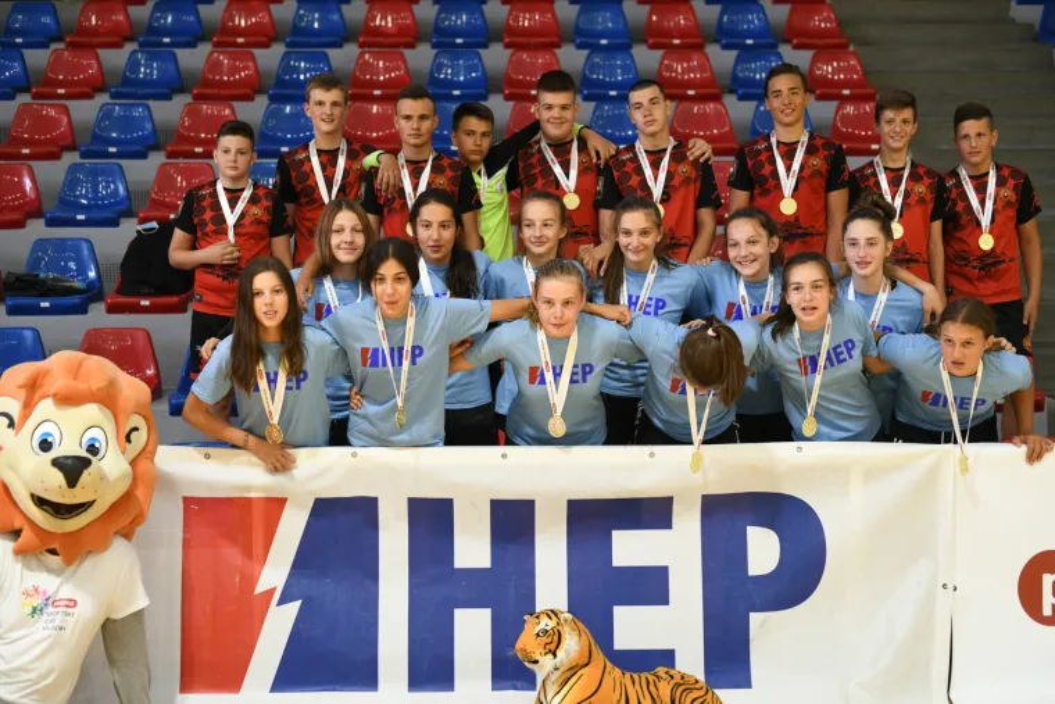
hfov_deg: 39.6
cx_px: 528
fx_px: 1465
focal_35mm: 50
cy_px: 352
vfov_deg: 27.0
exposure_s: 1/100
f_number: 2.5
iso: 1250
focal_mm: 50
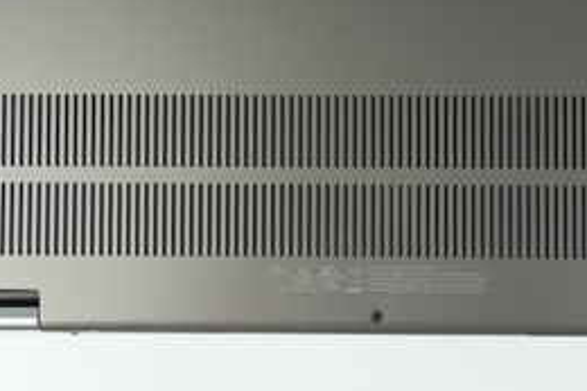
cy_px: -47
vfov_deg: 14.8
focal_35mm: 90
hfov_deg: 22.6
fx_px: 1467
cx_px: 379
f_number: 2.8
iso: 100
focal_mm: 26
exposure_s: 1/100
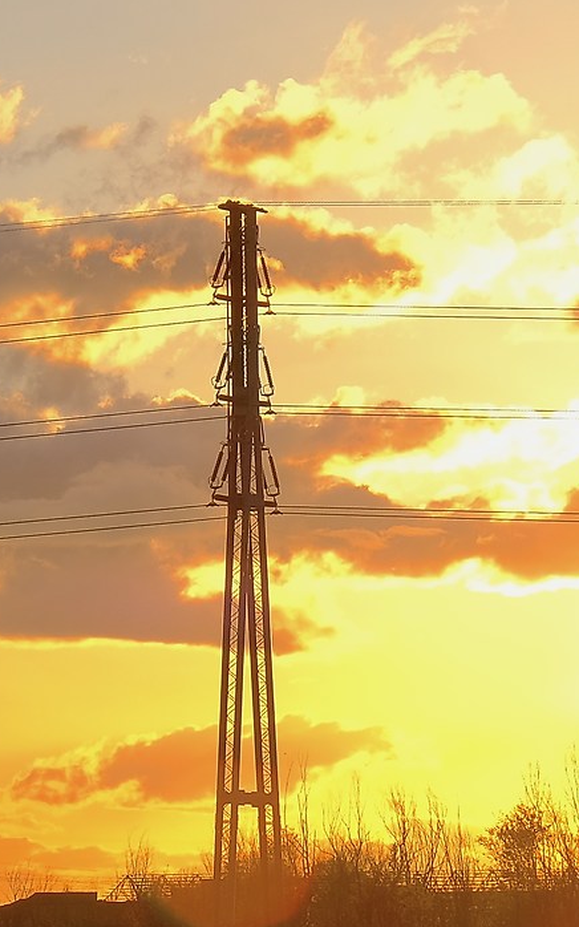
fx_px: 7350
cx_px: 341
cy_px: 823
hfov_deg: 4.5
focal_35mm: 291
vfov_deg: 7.2
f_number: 13
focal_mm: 55
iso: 200
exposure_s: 1/110
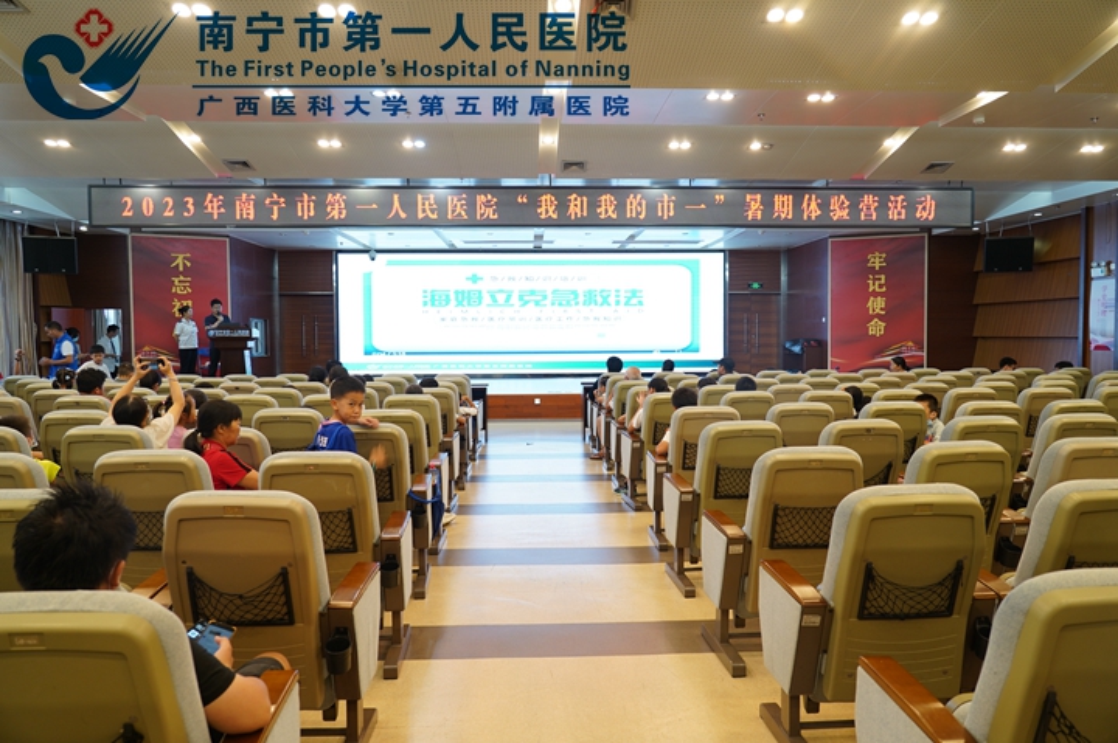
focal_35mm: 24
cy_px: 372
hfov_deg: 73.8
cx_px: 559
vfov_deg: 53.1
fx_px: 745
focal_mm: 24
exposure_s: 1/20
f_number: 4
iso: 250
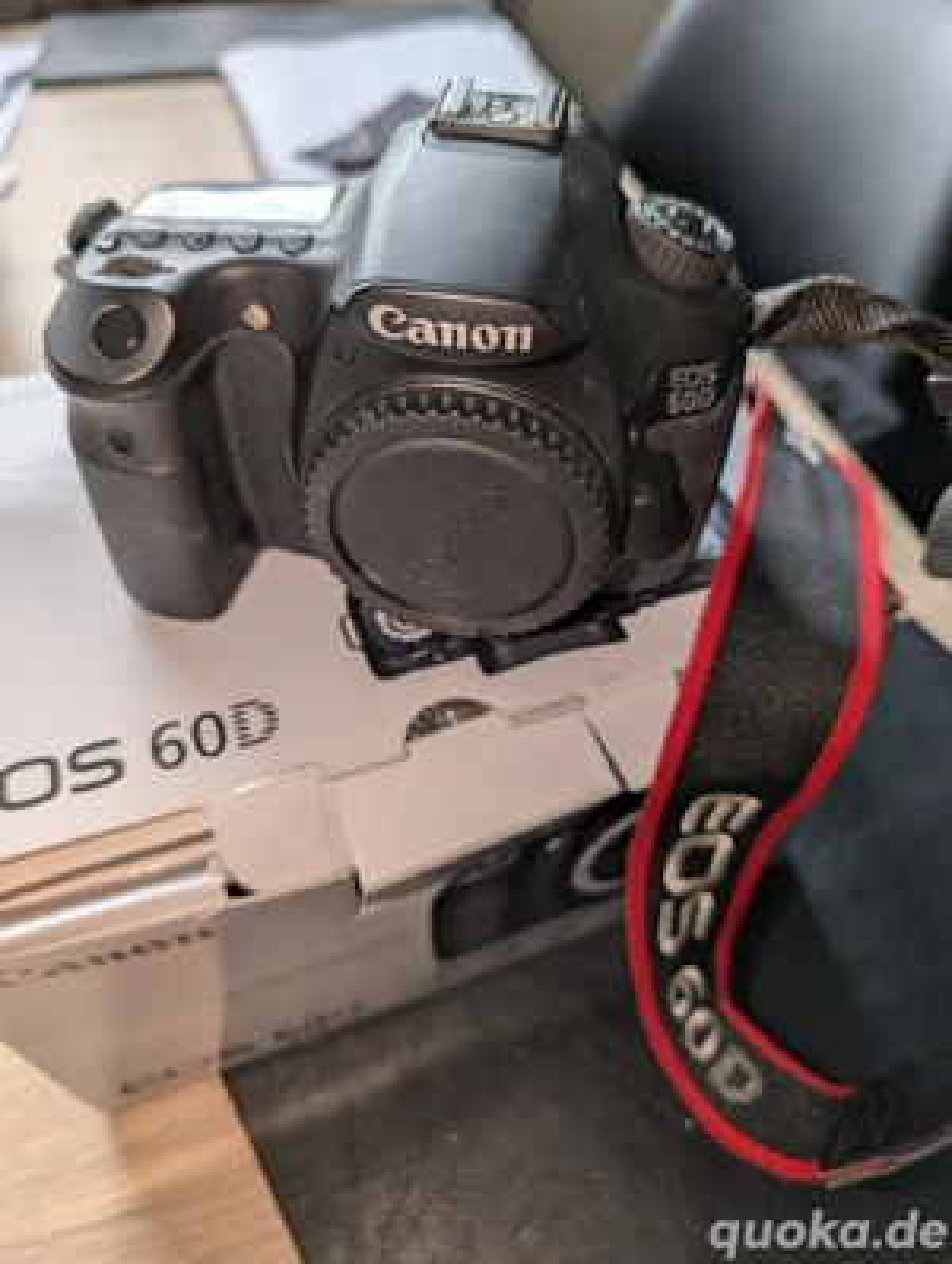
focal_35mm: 24
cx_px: 476
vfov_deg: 71.5
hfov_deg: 57.0
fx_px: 877
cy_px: 632
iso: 30
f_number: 1.68
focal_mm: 6.9
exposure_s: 1/130
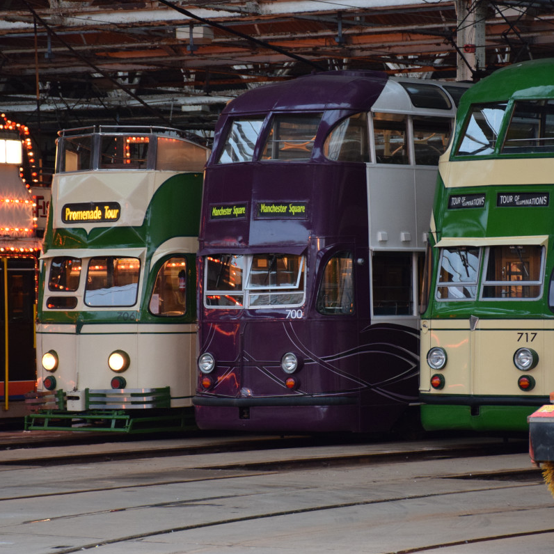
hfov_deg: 10.1
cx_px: 339
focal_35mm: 173
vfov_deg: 10.1
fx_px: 3132
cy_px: 278
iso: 1400
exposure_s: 1/60
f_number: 5.3
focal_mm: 90
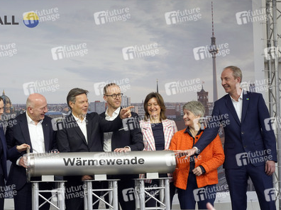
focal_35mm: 81
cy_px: 105
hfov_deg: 24.1
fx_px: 658
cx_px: 122
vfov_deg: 18.2
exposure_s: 1/320
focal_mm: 74
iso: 640
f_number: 8
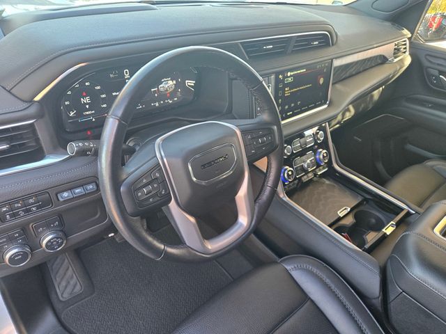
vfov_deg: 58.9
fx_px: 296
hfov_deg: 73.9
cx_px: 223
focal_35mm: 23
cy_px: 167
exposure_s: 1/120
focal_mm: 5.4
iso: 160
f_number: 1.8
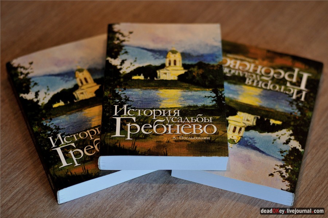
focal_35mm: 75
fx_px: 682
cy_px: 109
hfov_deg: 27.0
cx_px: 164
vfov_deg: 18.1
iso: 500
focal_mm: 50
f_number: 2.2
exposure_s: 1/160
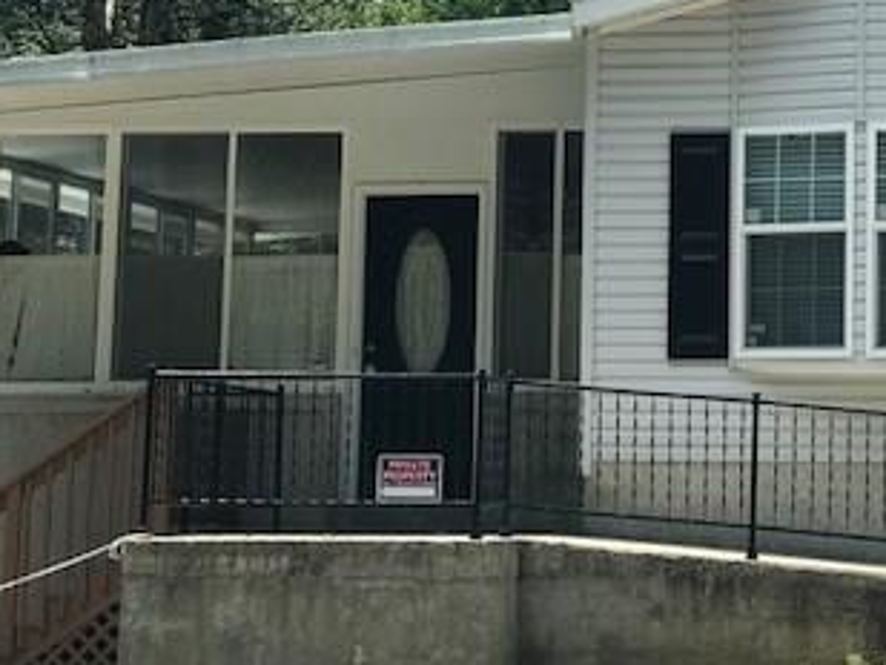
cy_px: 26
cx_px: 843
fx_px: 3021
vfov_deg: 12.4
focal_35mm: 118
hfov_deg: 16.4
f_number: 2.8
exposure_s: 1/465
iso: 20
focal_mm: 6.6
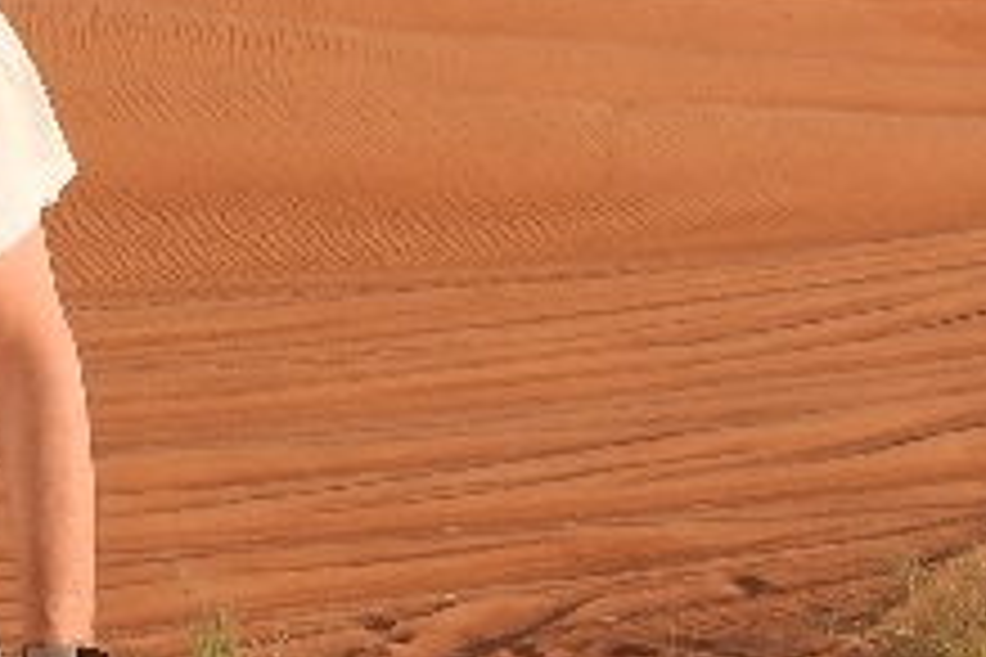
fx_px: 3752
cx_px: 252
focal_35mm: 137
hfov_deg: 14.9
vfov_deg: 10.0
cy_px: 310
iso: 100
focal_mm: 4.3
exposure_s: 1/800
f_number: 3.3
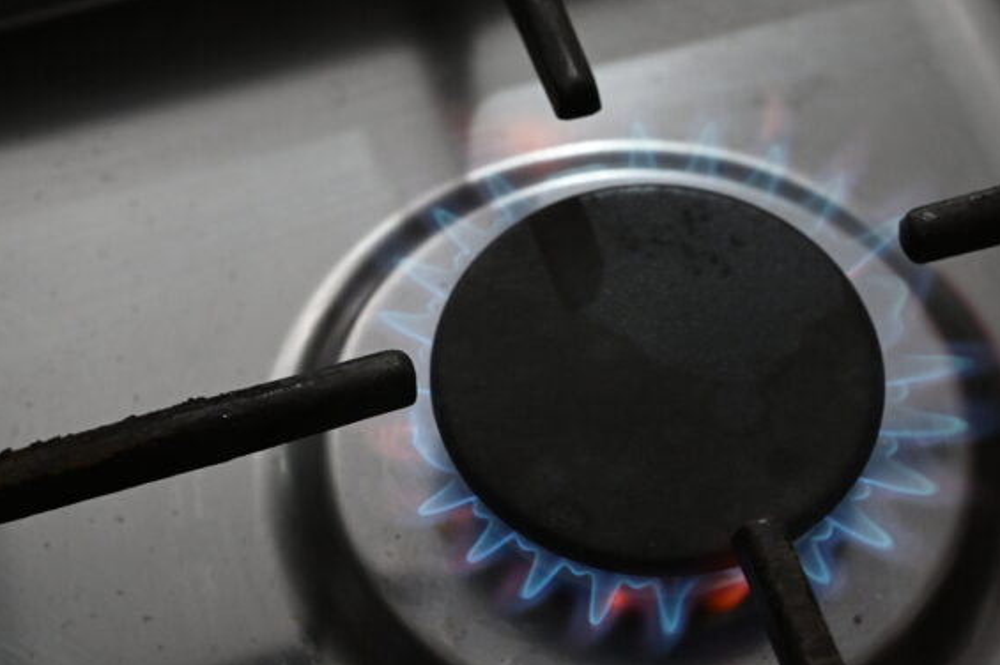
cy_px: 423
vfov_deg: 14.7
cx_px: 570
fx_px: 2582
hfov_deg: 21.9
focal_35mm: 93
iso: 4000
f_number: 7.1
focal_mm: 70
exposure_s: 1/80
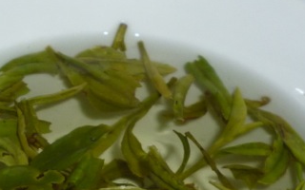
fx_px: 790
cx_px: -17
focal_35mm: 95
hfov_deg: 20.9
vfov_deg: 13.2
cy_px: 253
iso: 125
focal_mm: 5
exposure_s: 1/60
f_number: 3.1
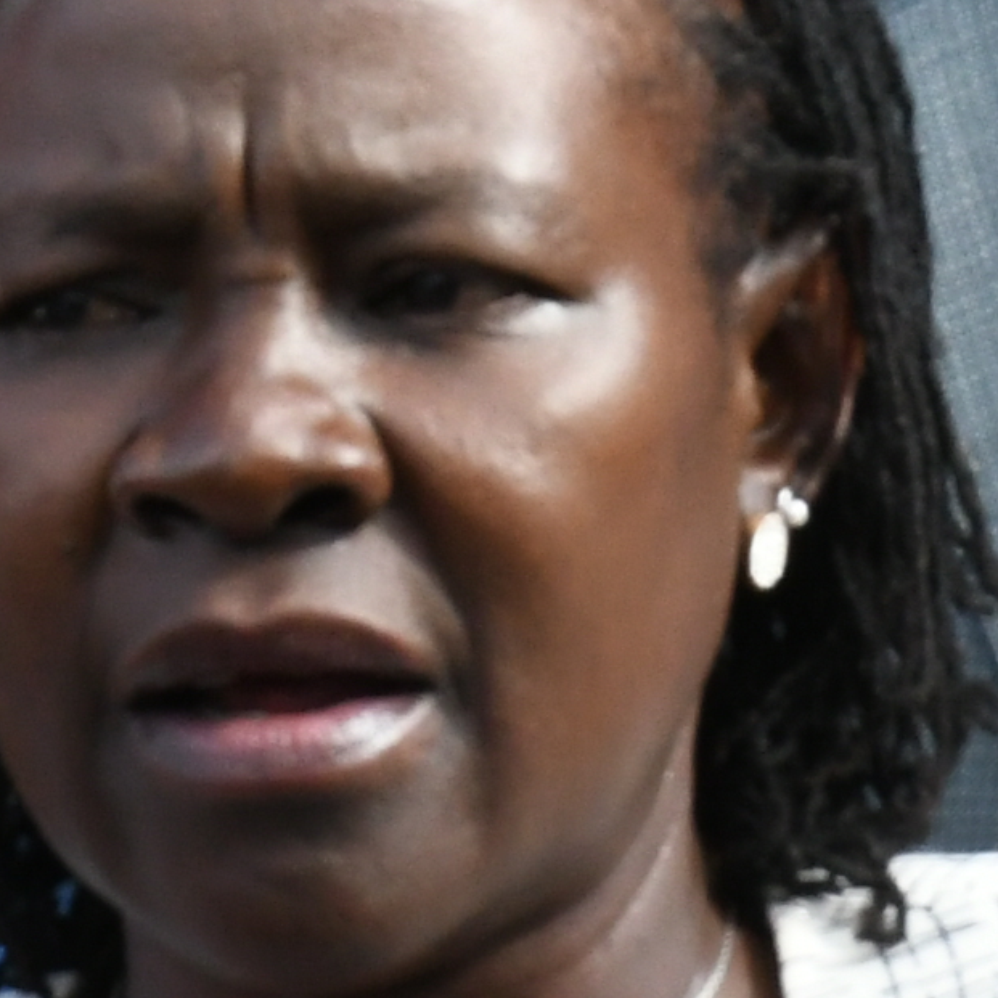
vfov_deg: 2.9
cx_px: 455
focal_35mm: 600
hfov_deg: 2.9
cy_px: -130
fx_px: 19571
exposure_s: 1/250
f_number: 13
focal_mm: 70
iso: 1000
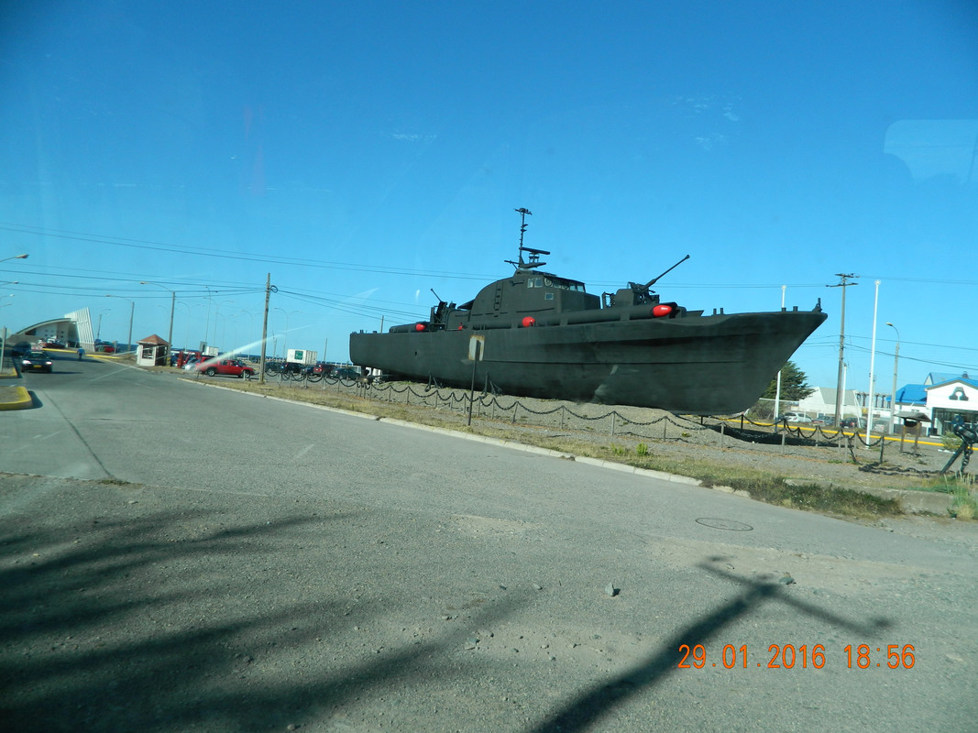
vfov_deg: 54.9
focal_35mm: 25
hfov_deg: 69.4
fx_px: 706
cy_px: 366
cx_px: 489
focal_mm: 4.5
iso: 80
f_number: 3.1
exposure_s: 1/1000
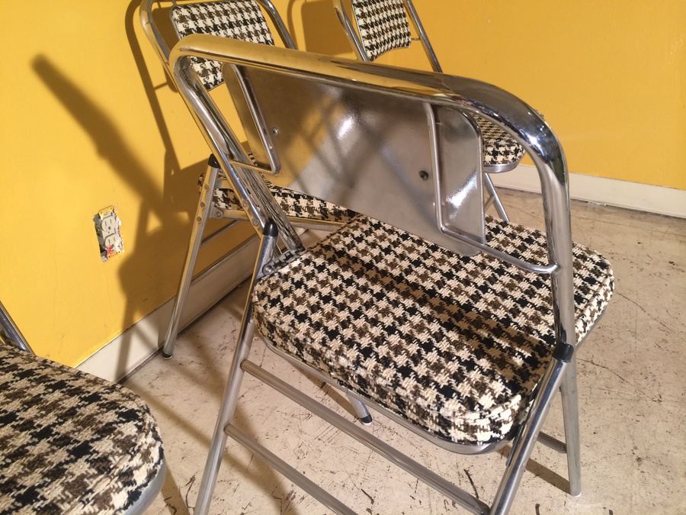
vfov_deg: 46.8
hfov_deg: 60.0
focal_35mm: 30
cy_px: 258
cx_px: 343
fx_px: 595
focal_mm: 4.12
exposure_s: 1/30
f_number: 2.2
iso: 80
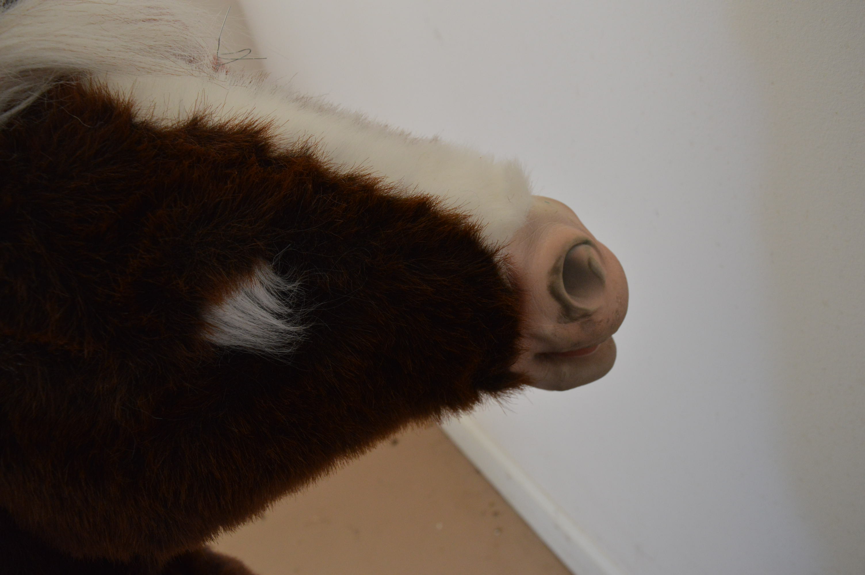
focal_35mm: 27
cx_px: 432
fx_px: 648
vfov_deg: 47.8
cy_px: 288
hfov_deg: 67.4
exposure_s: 1/50
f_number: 5.6
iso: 800
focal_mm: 18
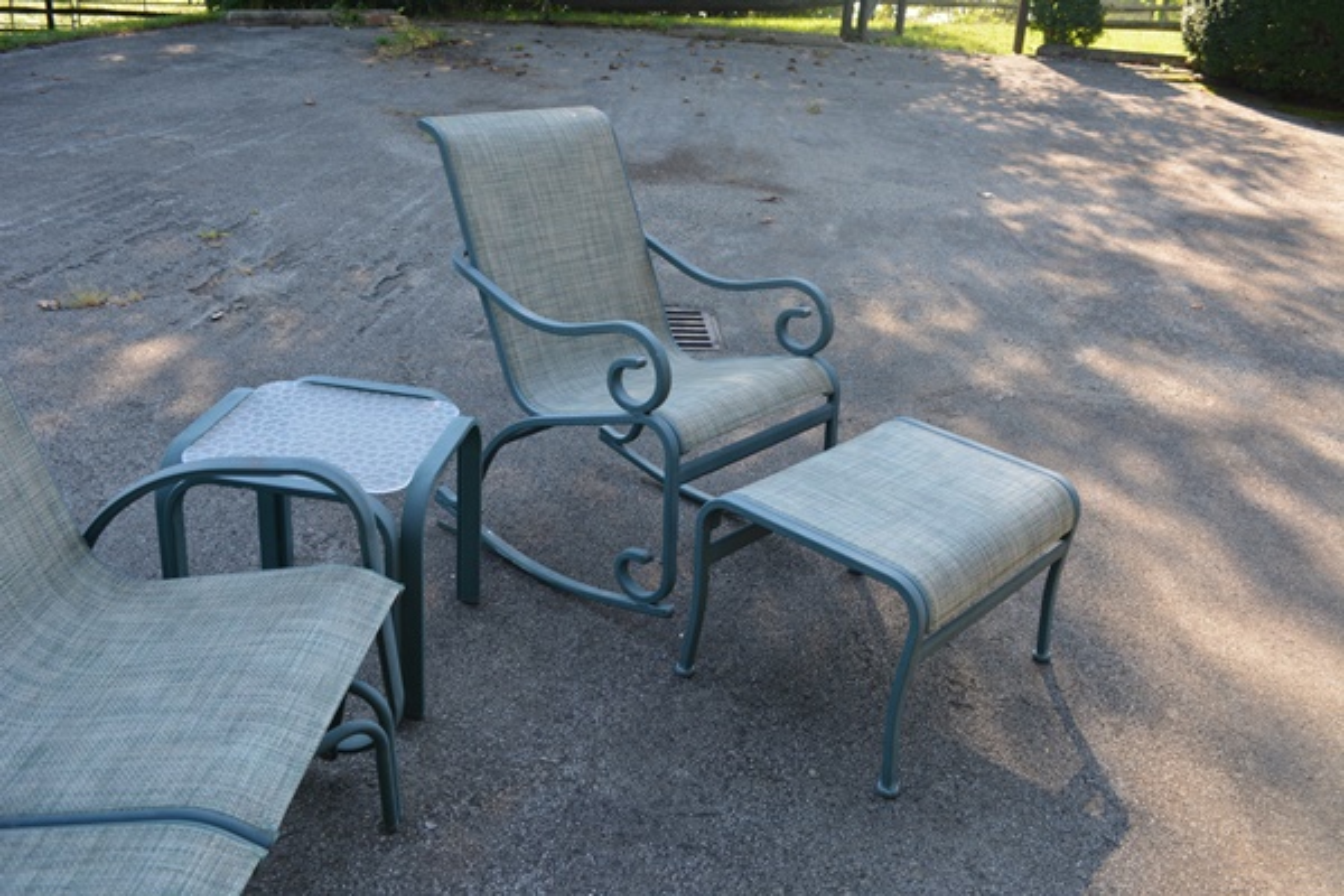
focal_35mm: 30
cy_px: 448
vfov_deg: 43.6
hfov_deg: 61.9
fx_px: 1120
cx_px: 672
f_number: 5.6
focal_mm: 20
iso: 220
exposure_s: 1/125
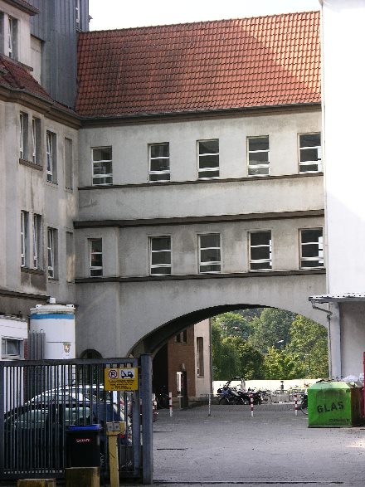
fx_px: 1828
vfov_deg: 15.2
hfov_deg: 11.4
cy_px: 244
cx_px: 182
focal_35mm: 130
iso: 50
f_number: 4.8
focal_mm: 31.9
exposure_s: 1/120
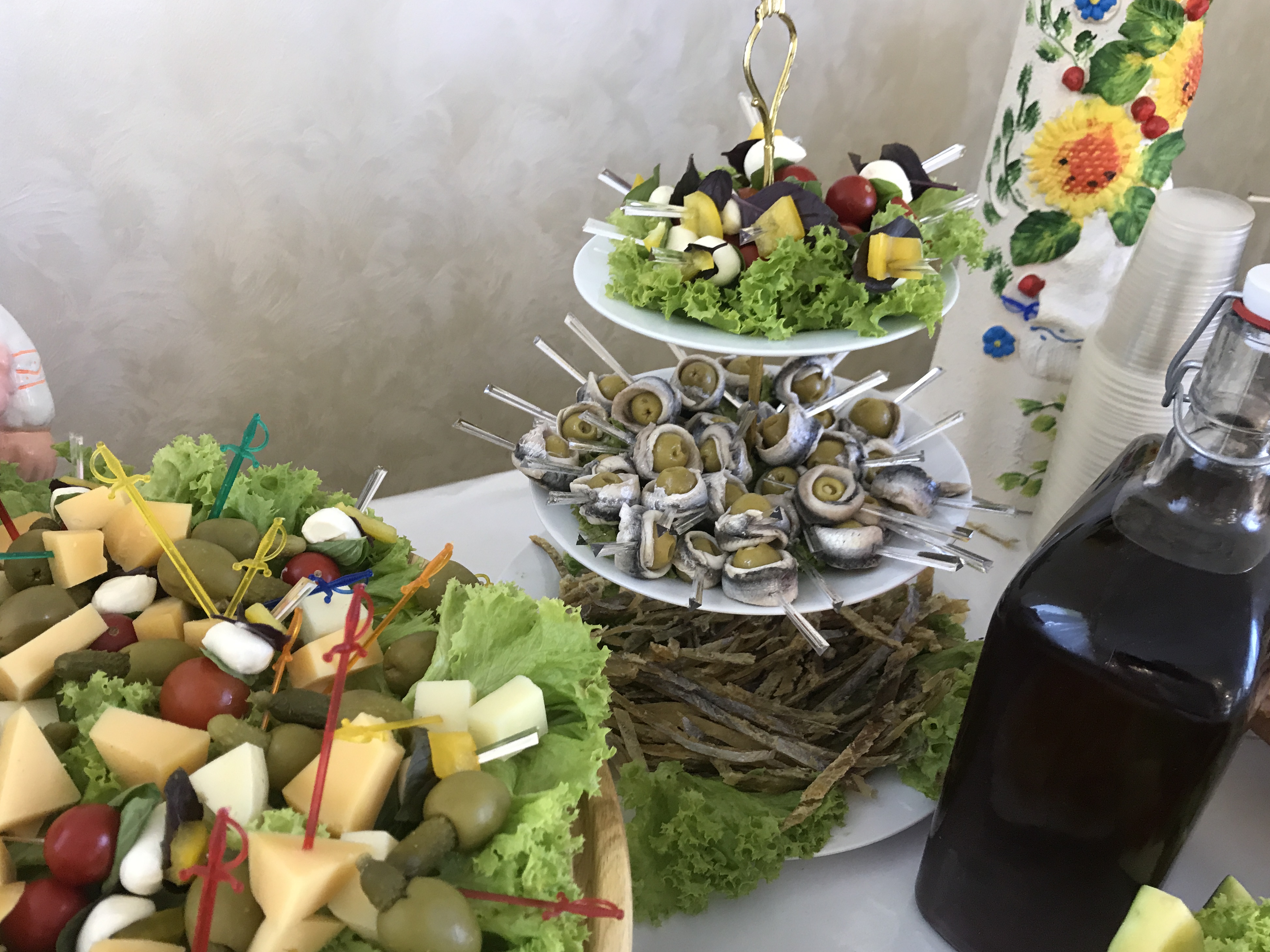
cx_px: 637
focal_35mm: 29
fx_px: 1064
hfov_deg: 61.7
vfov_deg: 48.2
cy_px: 484
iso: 50
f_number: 1.8
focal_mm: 3.99
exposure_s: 1/17
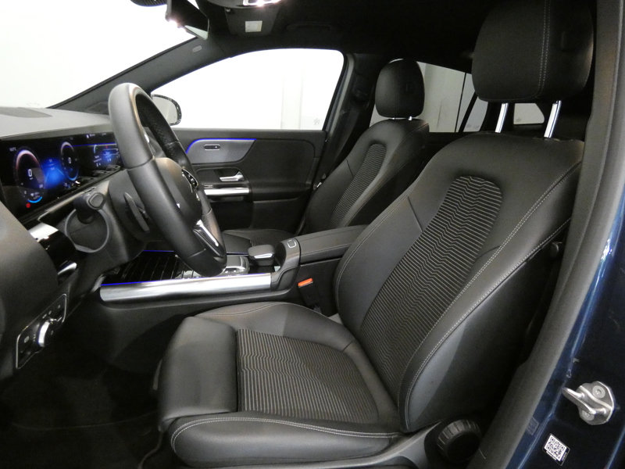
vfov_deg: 66.0
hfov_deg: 81.7
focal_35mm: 20
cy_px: 234
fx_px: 361
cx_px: 312
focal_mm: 3.6
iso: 1600
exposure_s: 1/30
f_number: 2.8
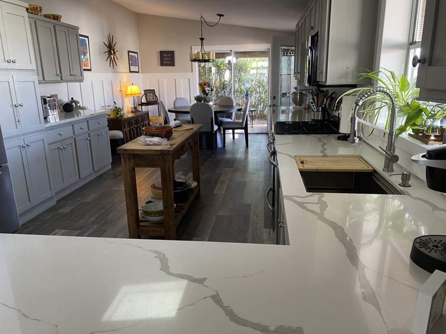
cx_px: 223
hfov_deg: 67.3
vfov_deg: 53.1
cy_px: 167
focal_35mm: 26
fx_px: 335
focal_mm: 4.25
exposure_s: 1/60
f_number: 1.8
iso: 200
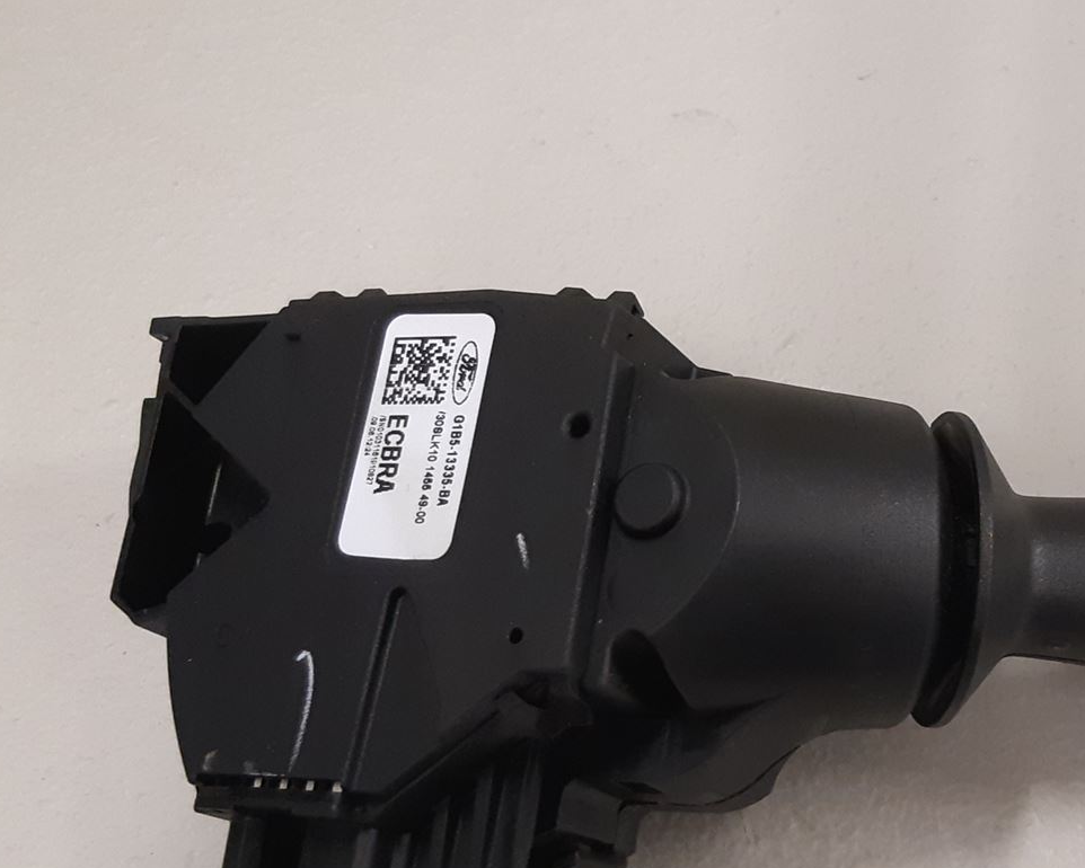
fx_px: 1734
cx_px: 833
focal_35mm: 54
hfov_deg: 33.9
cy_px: 540
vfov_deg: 28.0
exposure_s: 1/50
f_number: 1.7
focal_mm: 3.93
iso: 250
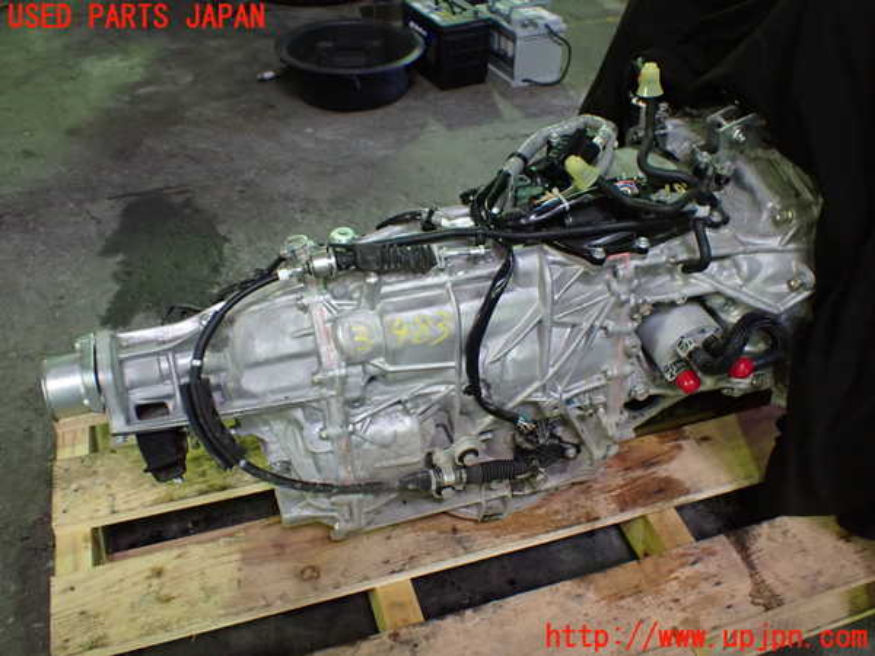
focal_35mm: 32
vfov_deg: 44.2
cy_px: 328
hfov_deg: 56.8
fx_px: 809
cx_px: 438
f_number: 2.4
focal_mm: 5.79
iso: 800
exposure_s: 1/60
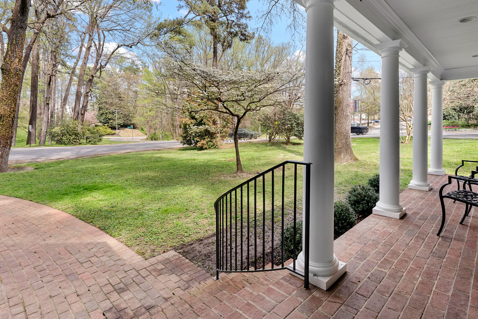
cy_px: 130
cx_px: 277
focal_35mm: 18
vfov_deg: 66.5
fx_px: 241
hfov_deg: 88.9
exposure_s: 1/500
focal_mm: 15.1
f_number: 10
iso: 1250
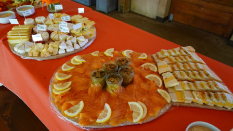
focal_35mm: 26
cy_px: 55
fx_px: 161
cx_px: 116
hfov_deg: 71.9
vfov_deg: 44.2
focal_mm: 16
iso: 1250
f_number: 4
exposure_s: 1/60
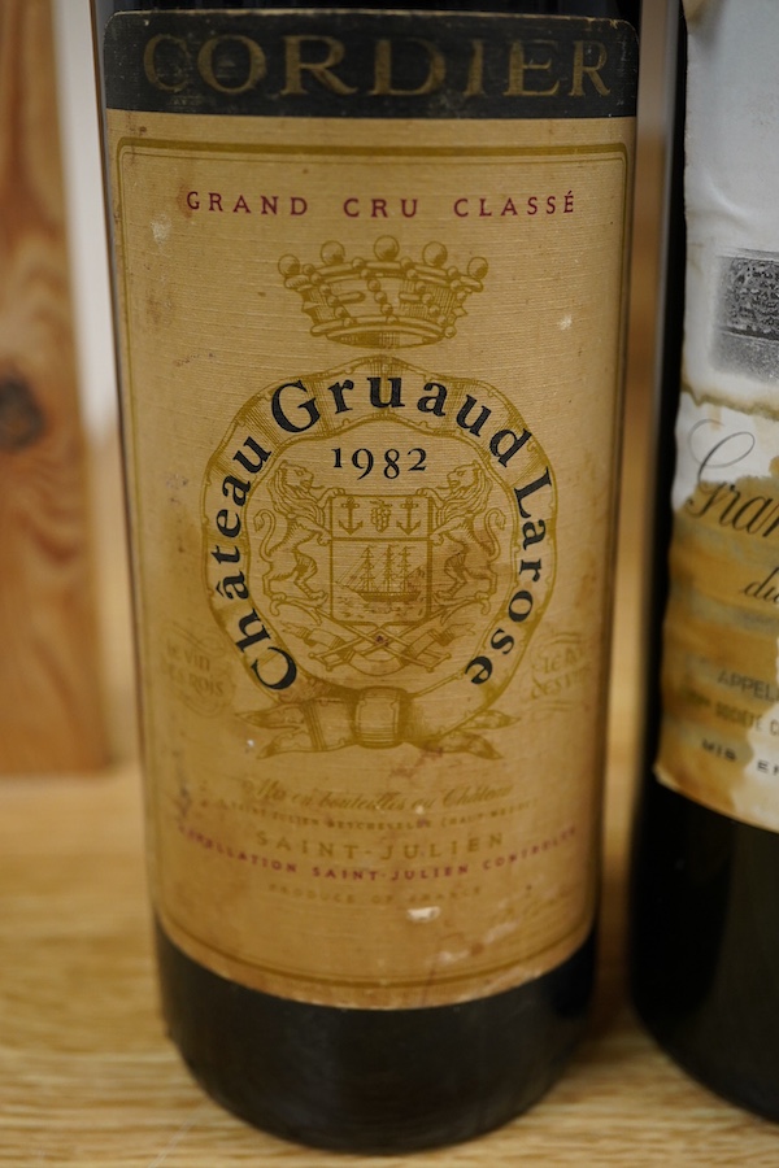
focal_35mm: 45
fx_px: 1461
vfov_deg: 43.6
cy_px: 584
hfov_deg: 29.9
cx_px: 390
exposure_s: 1/125
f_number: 6.3
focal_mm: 30
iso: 1250
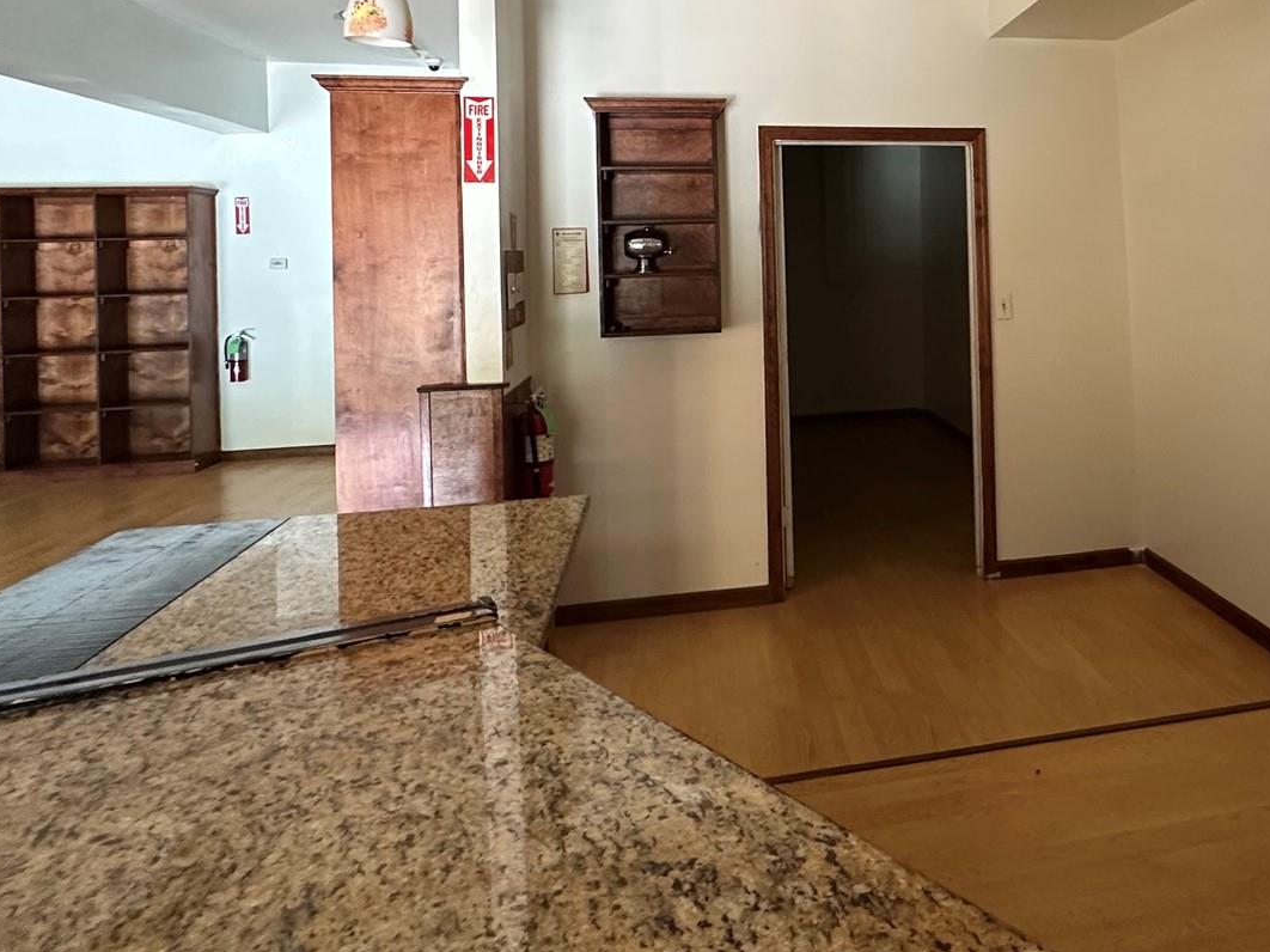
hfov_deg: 62.1
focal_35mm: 27
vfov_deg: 49.4
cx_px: 932
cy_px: 246
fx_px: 990
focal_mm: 2.22
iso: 320
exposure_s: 1/63
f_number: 2.2
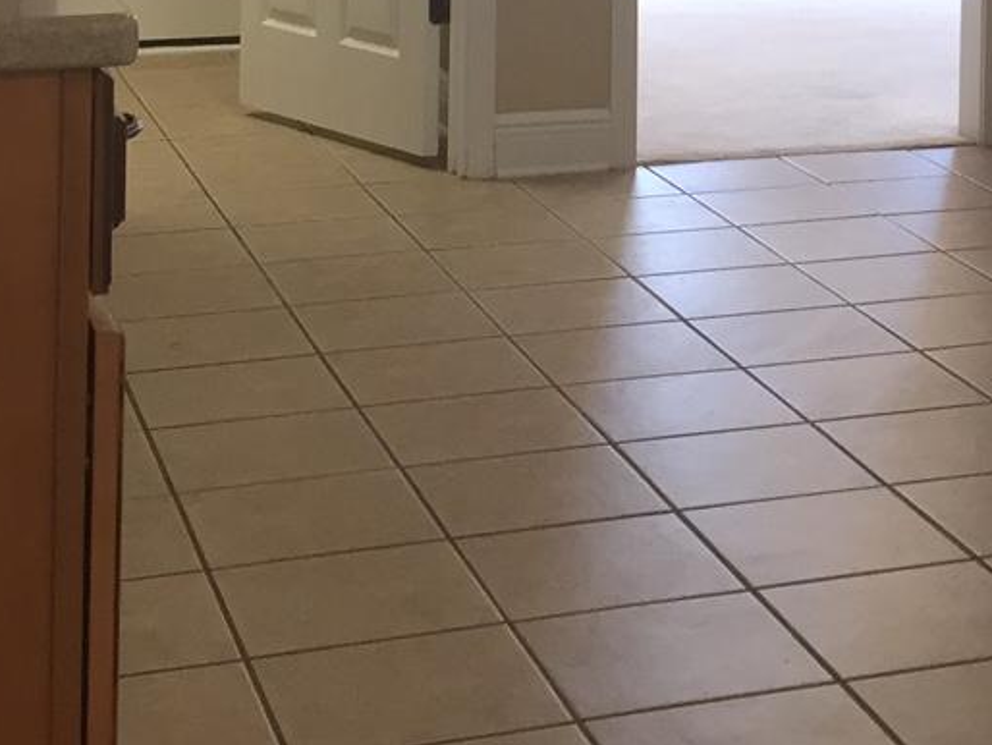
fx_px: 2638
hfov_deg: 20.8
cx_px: 899
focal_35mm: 92
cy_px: -295
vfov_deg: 15.1
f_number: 2.2
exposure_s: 1/33
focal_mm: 4.15
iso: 80
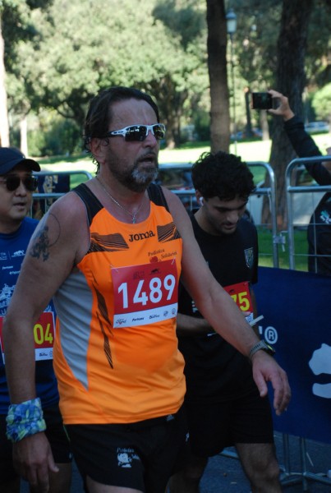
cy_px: 246
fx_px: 1070
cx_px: 166
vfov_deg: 25.9
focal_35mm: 78
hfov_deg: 17.6
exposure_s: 1/400
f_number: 5
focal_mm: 52
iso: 1000
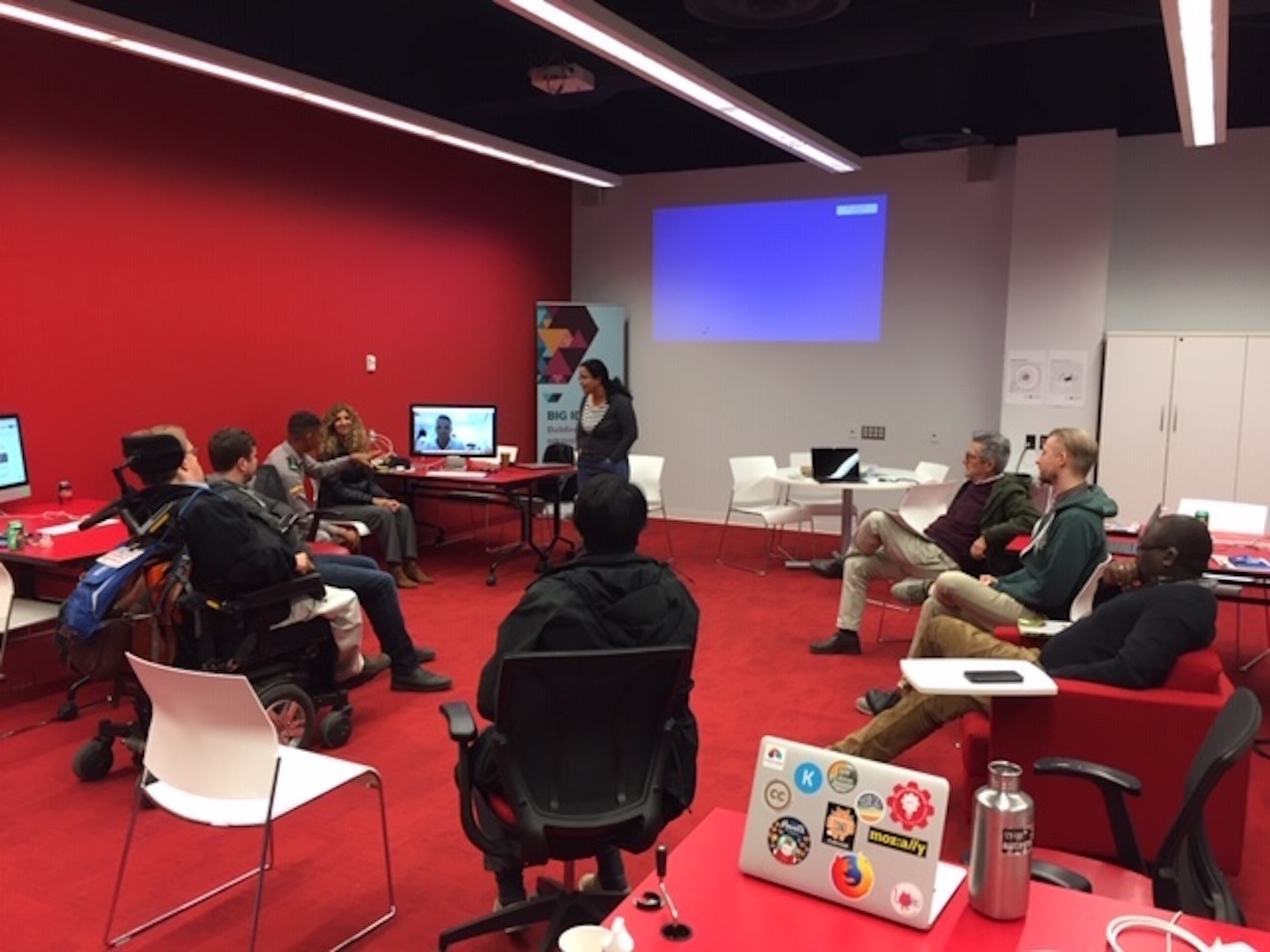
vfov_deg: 48.2
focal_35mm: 29
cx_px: 635
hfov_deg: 61.7
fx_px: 1064
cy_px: 476
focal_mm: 4.15
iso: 80
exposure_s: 1/30
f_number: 2.2
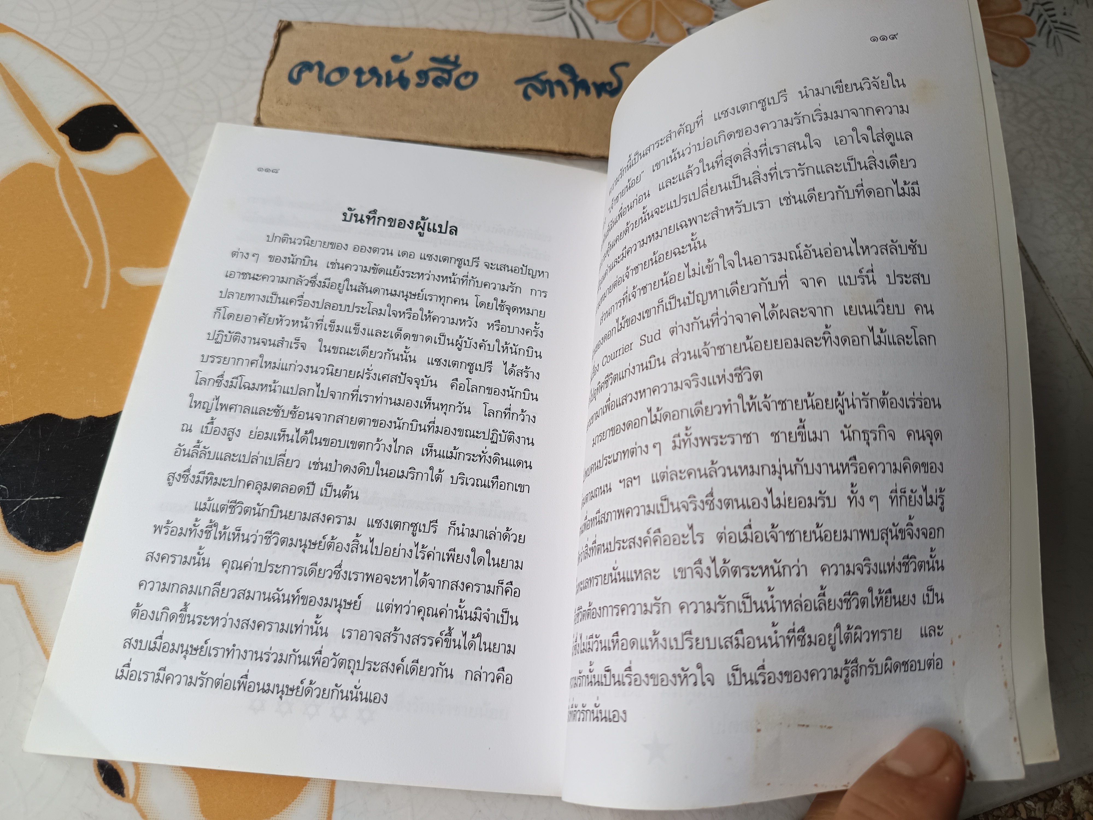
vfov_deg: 56.8
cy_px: 410
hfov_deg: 71.6
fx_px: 758
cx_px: 546
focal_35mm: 24
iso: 127
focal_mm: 5.31
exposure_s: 1/50
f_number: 1.7
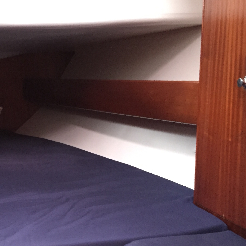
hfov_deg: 30.0
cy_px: 175
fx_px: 442
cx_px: 33
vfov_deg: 30.7
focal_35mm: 55
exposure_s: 1/17
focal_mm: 4.15
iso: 500
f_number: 2.2
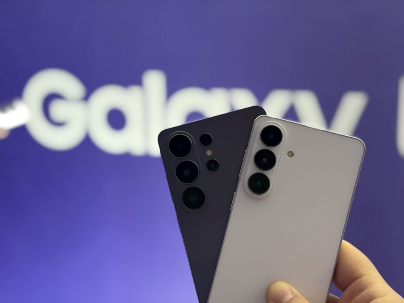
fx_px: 607
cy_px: 152
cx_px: 202
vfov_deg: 28.0
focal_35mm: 52
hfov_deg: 36.8
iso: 125
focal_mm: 5.96
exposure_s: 1/60
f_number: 1.6
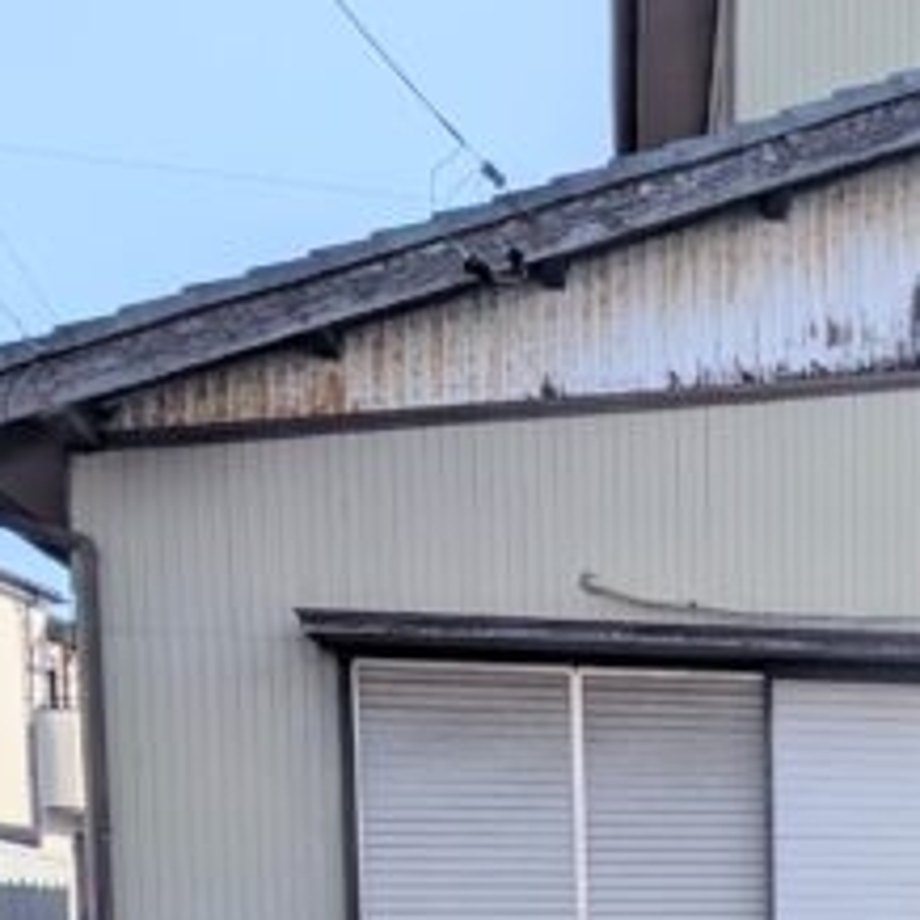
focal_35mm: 50
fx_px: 1503
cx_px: 1000
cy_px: 1087
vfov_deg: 29.5
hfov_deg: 30.6
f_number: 1.7
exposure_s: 1/5848
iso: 42
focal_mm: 2.02
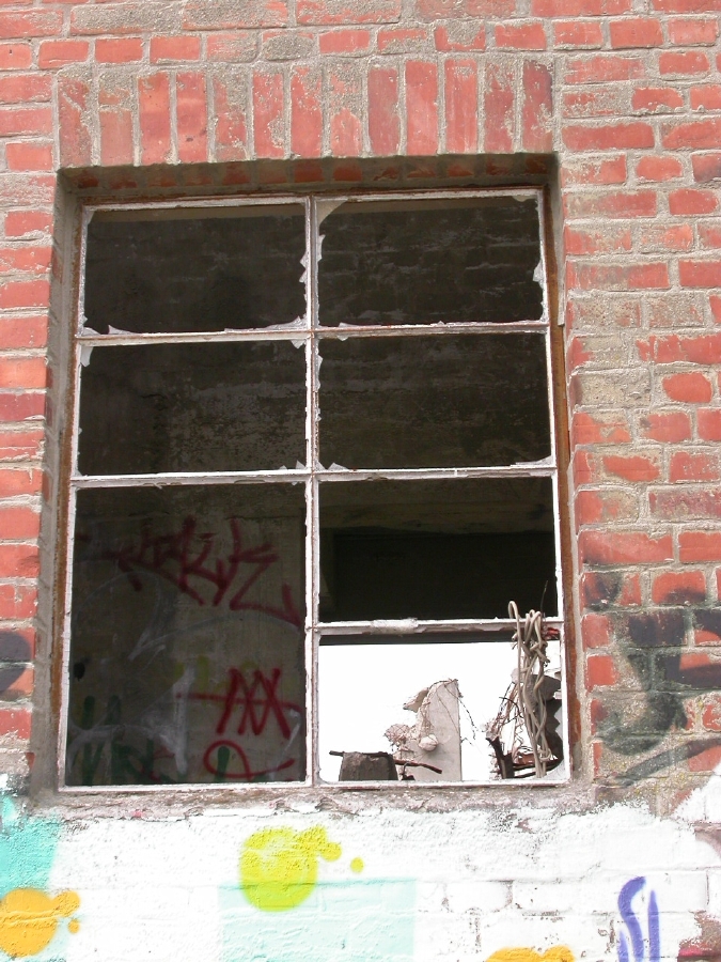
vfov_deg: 32.7
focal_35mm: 59
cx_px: 360
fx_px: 1639
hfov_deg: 24.8
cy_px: 481
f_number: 4.9
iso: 100
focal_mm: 12.2
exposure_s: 1/229
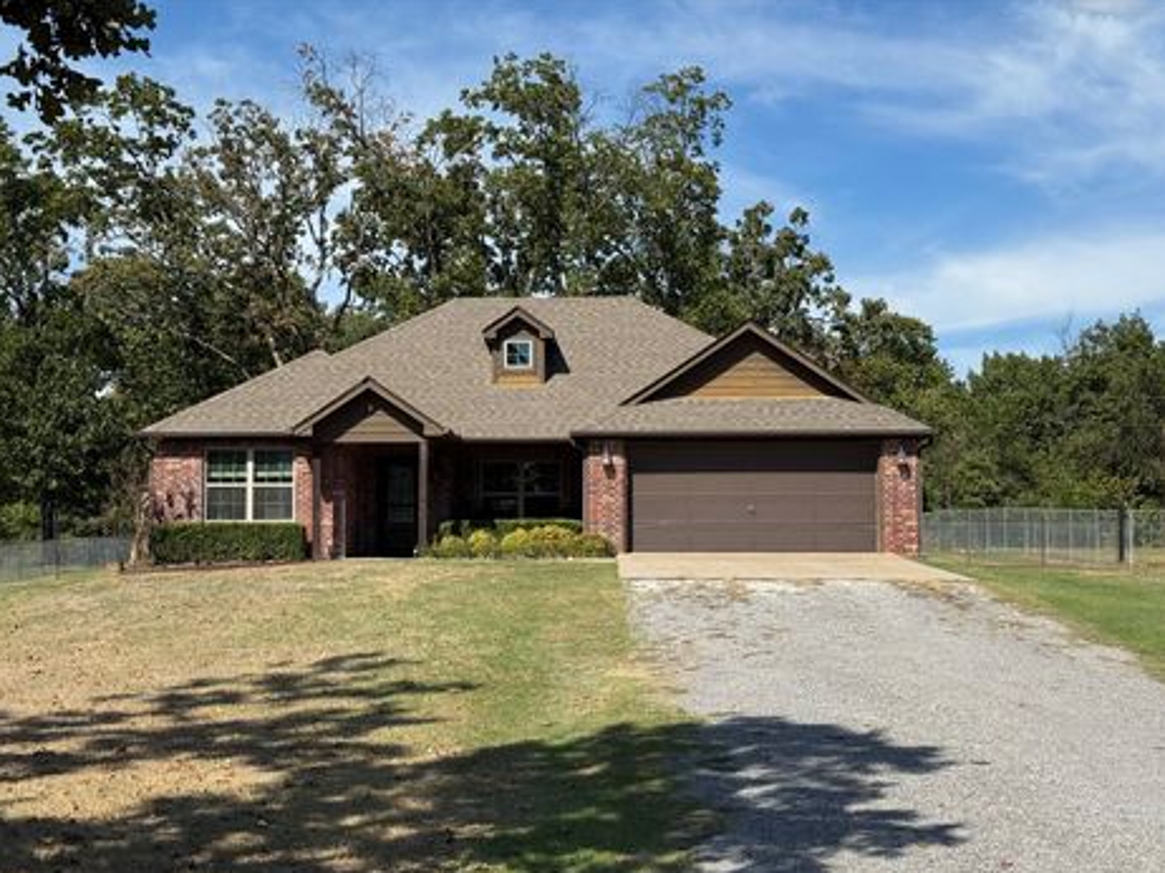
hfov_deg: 36.8
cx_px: 540
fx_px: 1749
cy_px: 468
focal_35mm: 52
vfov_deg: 28.0
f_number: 1.78
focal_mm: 6.76
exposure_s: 1/4049
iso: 64
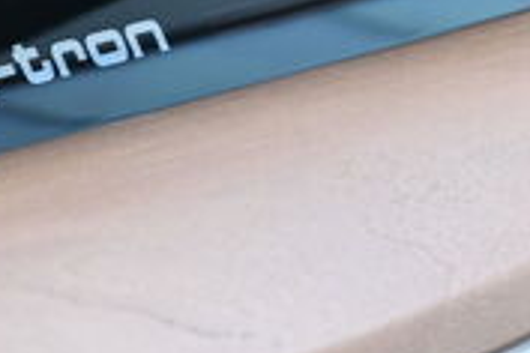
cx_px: 111
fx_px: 3827
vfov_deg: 5.3
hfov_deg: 7.9
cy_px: 73
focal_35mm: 260
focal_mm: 50
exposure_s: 1/80
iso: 280
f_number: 6.3
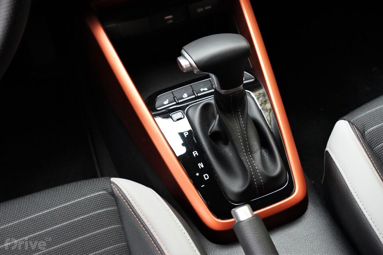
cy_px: 128
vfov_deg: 28.6
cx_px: 192
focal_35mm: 47
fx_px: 500
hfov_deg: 41.9
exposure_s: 1/200
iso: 12800
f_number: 6.3
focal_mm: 47
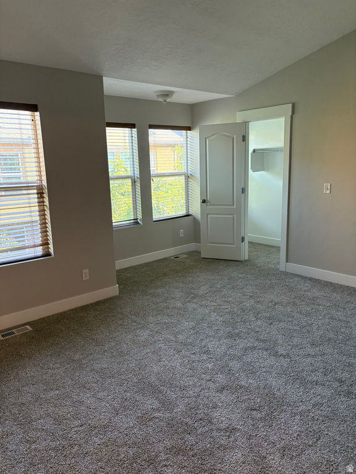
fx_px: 357
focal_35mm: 26
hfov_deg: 53.1
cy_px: 237
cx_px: 178
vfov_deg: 67.3
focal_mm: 5.96
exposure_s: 1/120
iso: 250
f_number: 1.6
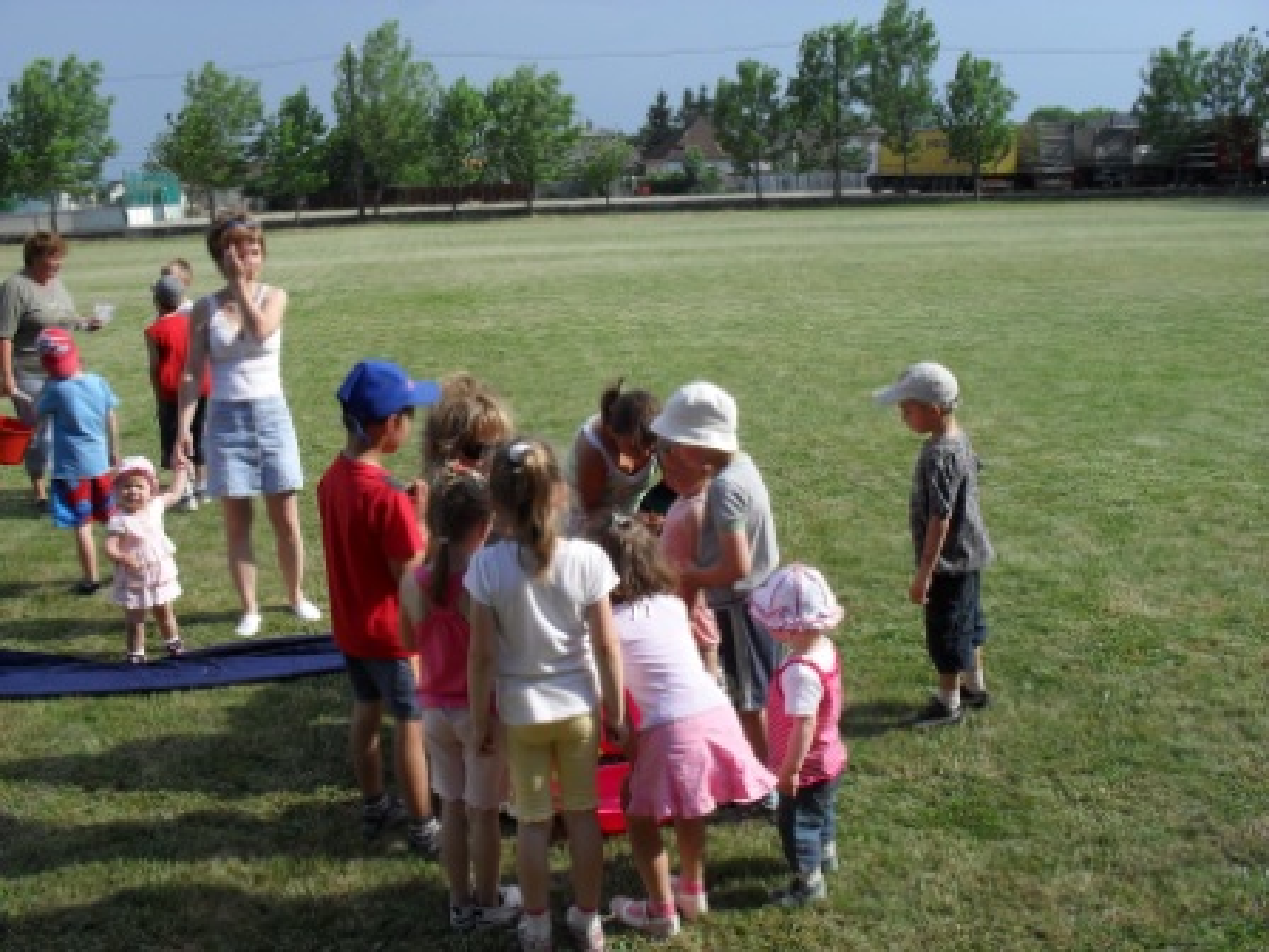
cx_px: 634
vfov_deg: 40.7
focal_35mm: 35
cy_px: 476
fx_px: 1283
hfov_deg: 52.6
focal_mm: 6.3
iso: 100
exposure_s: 1/180
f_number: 8.4
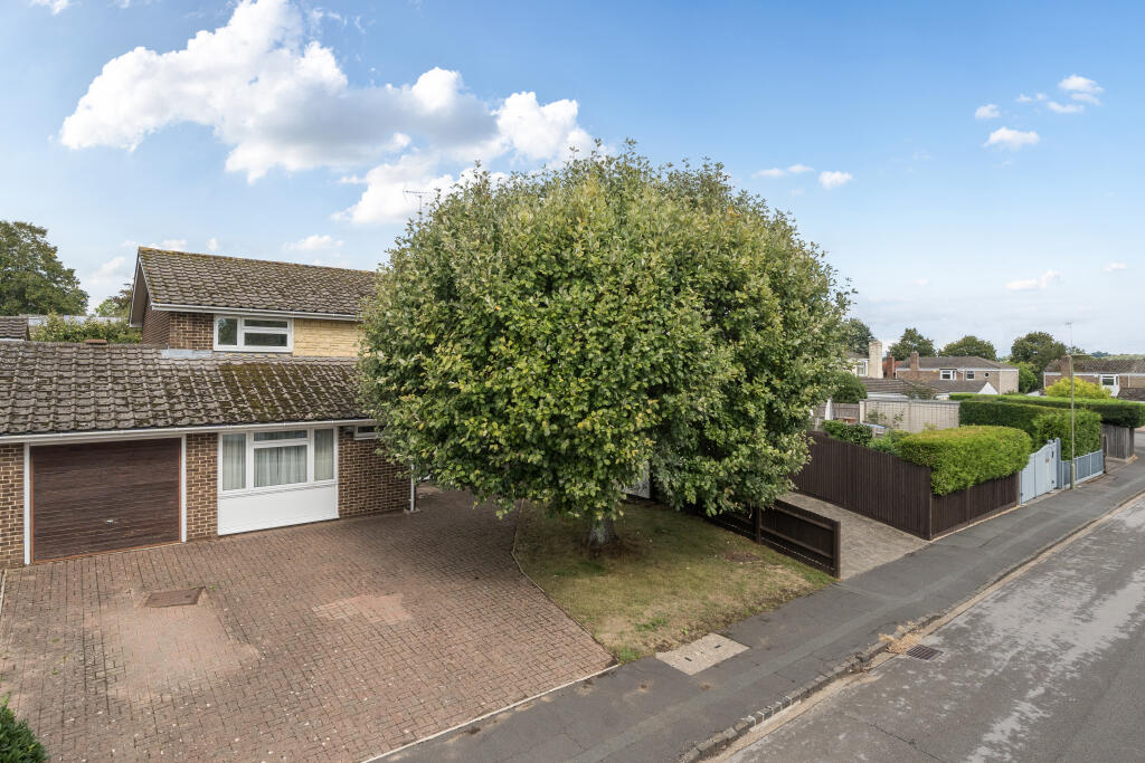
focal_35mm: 18
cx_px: 572
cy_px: 382
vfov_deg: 67.4
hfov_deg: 90.0
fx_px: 573
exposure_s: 1/640
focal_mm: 12
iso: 400
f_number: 8
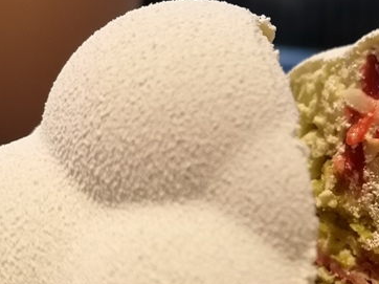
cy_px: 199
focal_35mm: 73
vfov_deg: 20.0
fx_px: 799
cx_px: 299
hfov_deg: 26.2
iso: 125
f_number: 1.8
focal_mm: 3.95
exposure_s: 1/50
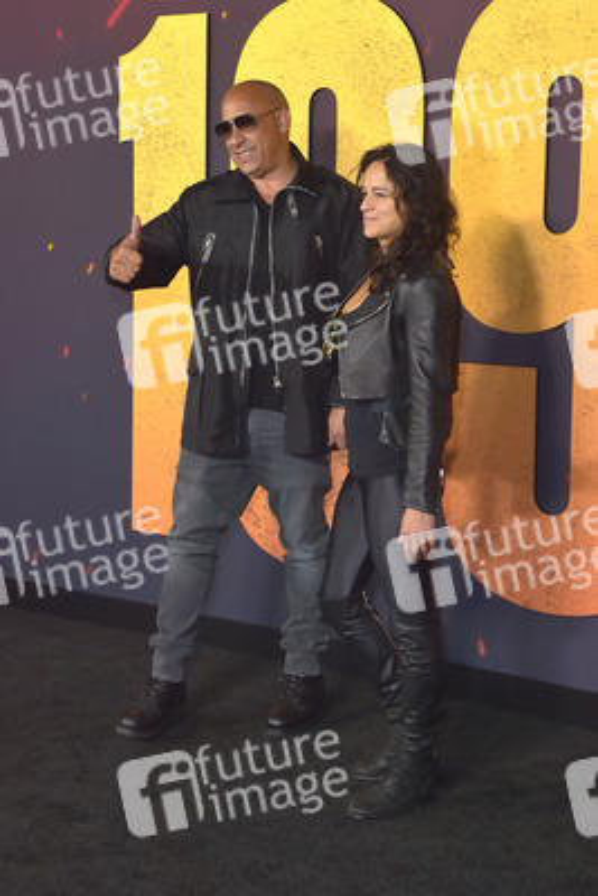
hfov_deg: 20.9
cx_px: 299
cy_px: 448
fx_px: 1618
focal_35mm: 65
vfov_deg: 30.9
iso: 800
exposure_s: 1/250
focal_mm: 65
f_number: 6.3
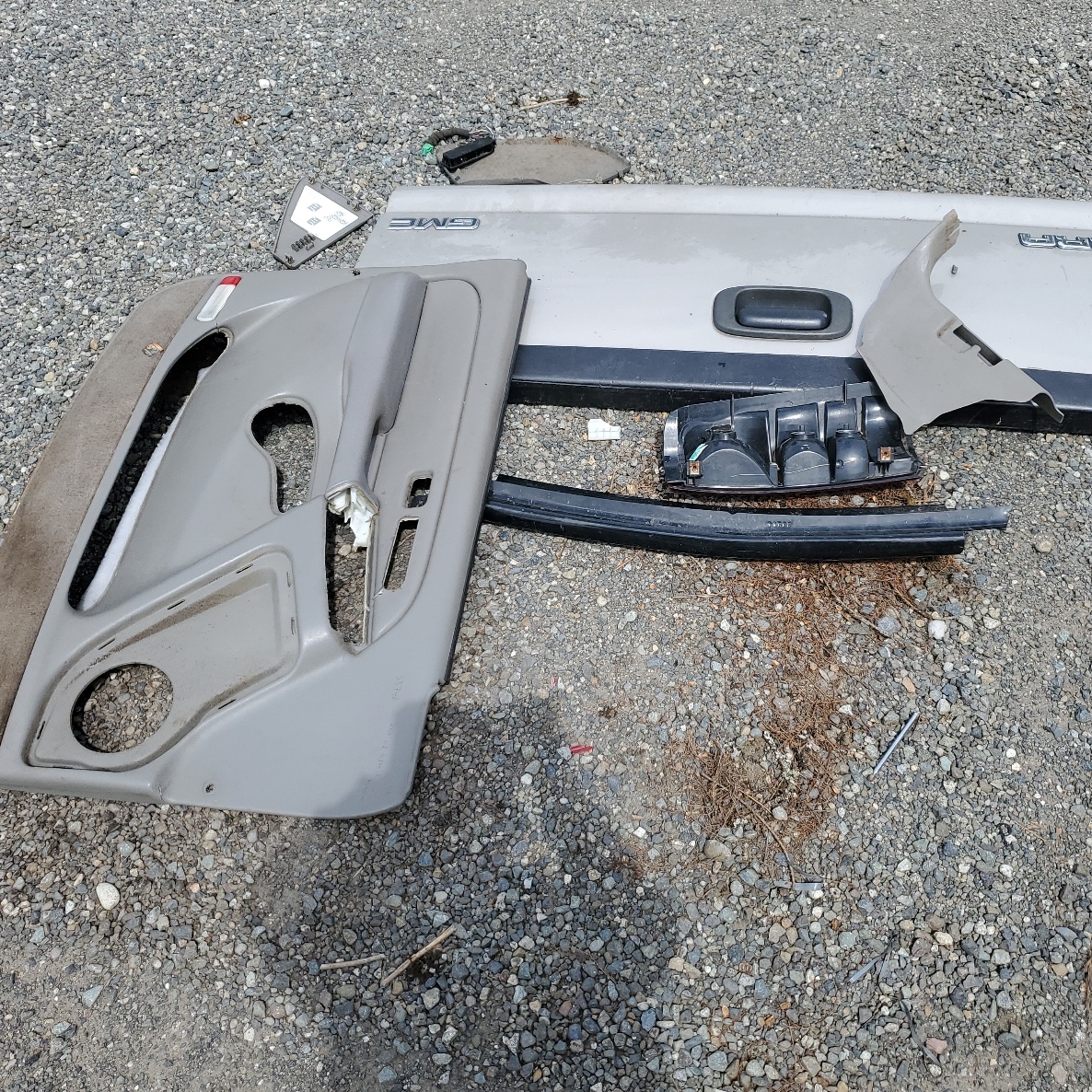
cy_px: 550
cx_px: 607
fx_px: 1106
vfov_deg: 52.5
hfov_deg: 52.4
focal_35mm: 31
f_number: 1.5
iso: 50
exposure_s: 1/2500
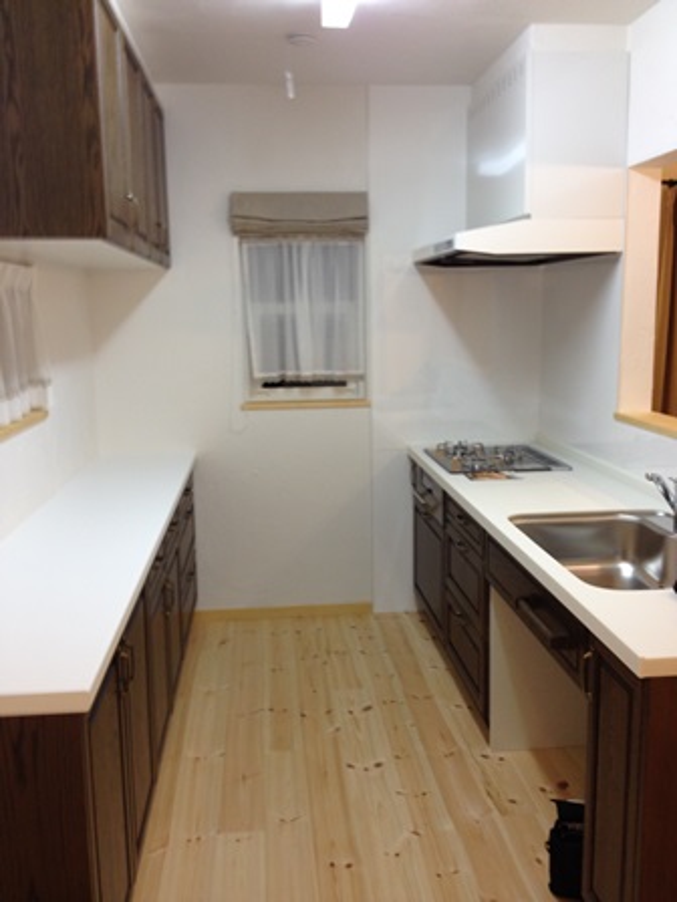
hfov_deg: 40.7
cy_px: 451
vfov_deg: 52.6
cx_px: 338
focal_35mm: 35
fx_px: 913
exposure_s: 1/20
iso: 64
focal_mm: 4.28
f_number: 2.4
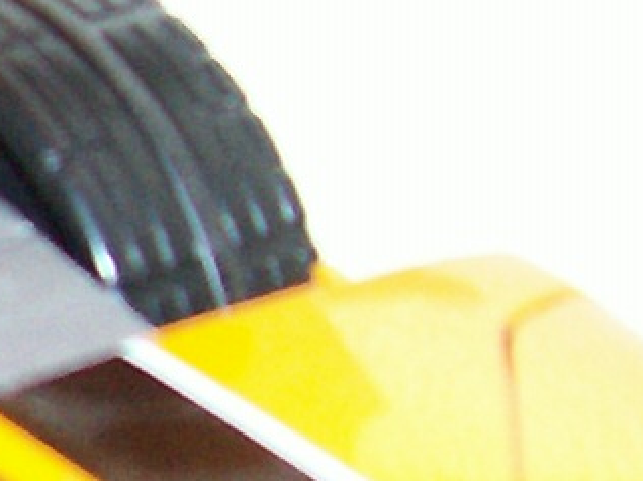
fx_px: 4065
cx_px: -613
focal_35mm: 219
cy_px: 319
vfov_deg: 6.8
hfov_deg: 8.6
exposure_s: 1/112
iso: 140
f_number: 2.7
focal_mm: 5.6
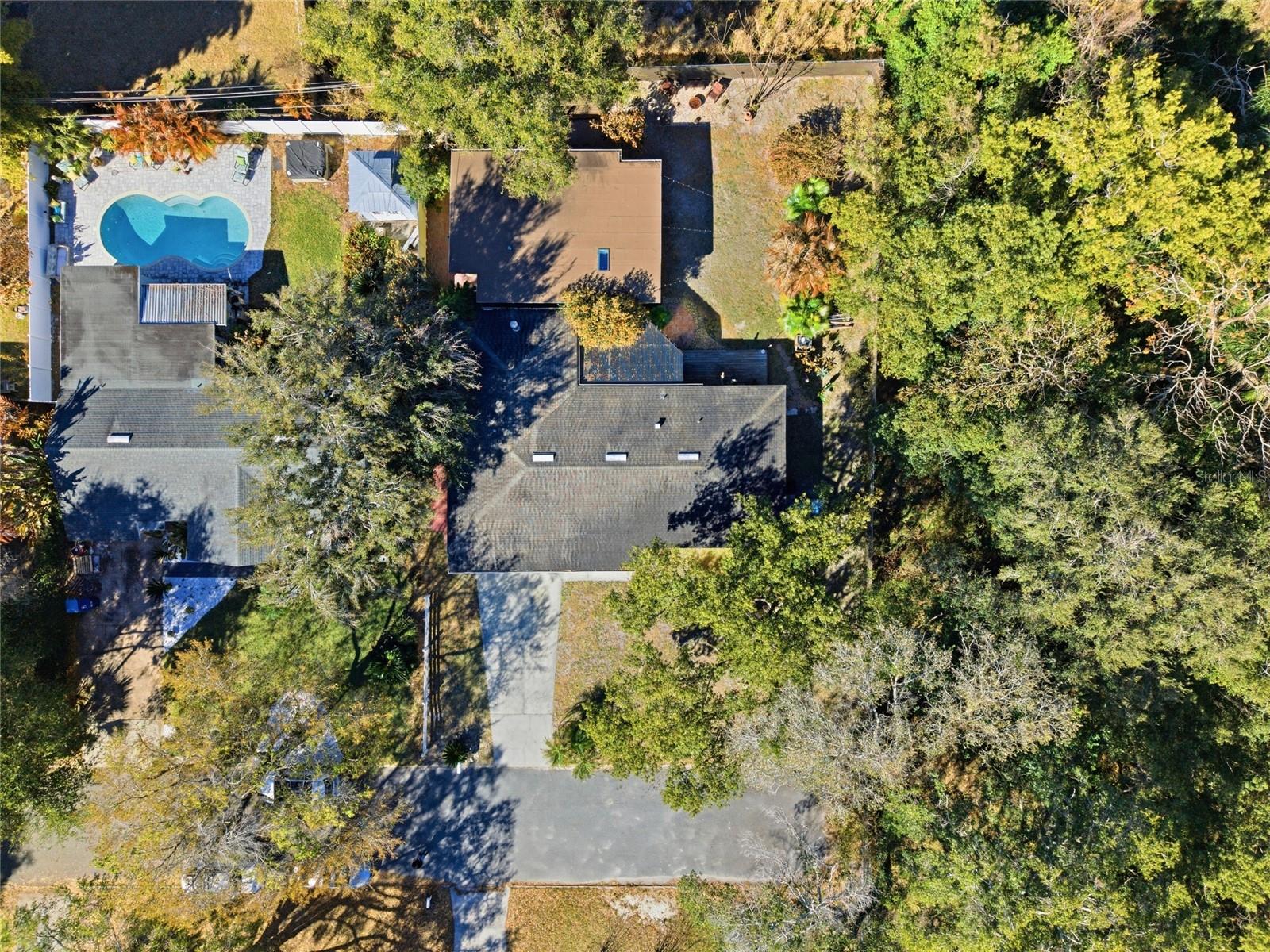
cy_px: 476
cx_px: 635
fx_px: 881
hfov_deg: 71.6
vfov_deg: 56.8
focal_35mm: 24
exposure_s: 1/25
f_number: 1.8
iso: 200
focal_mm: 8.7
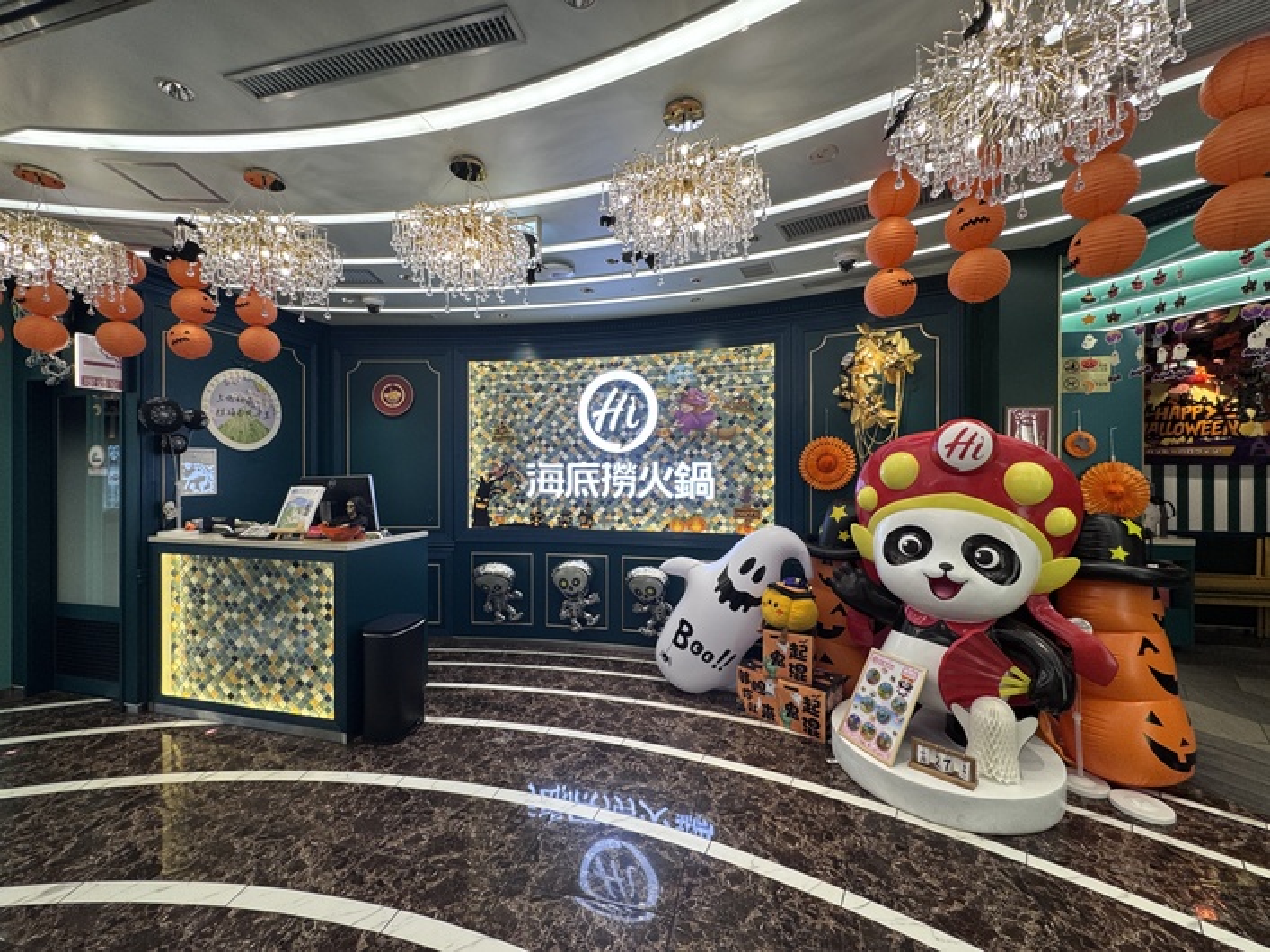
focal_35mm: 14
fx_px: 514
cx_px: 635
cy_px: 476
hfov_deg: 102.1
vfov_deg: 85.7
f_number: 2.2
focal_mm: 2.22
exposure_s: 1/100
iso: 125
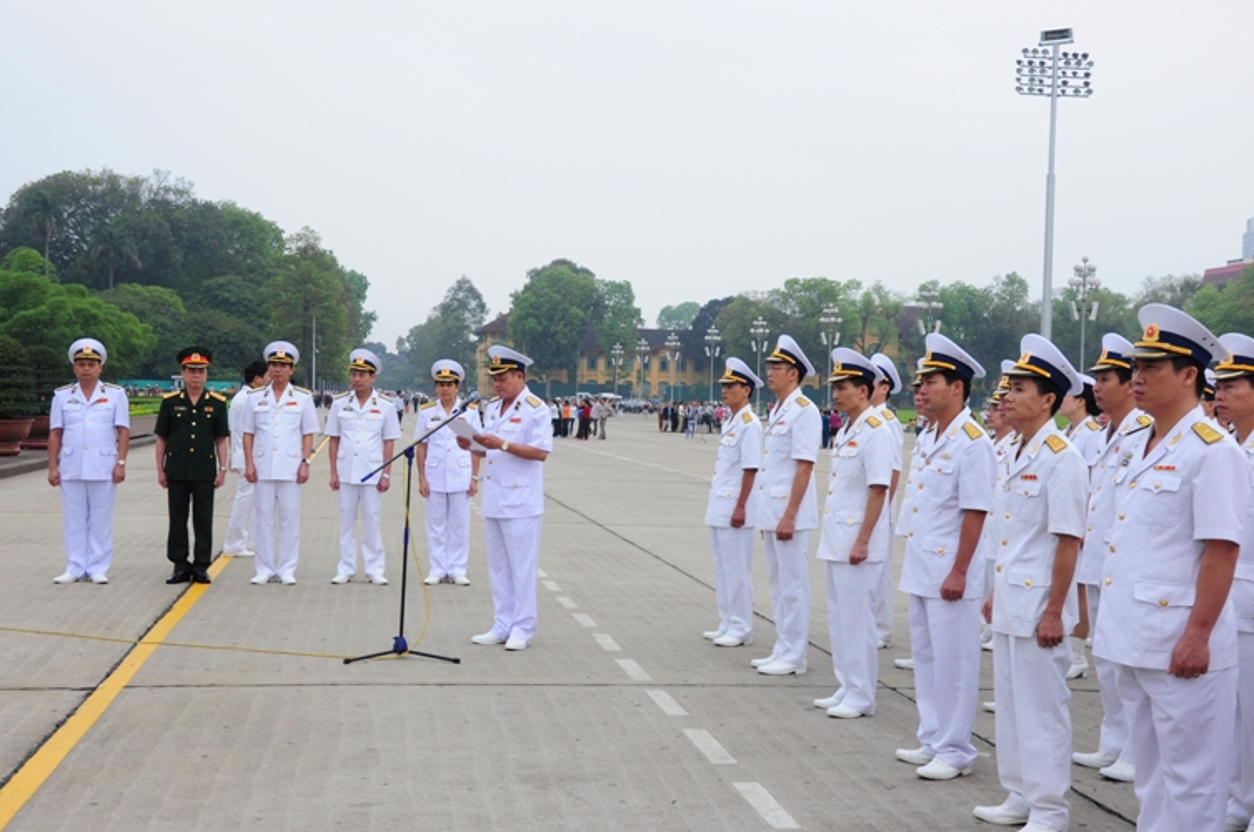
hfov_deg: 46.5
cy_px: 416
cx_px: 627
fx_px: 1461
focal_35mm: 42
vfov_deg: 31.8
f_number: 8
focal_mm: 28
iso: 500
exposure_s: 1/100
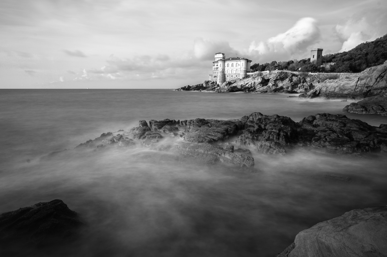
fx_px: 258
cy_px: 128
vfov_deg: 53.1
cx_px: 194
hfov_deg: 73.8
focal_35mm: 24
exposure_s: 30
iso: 100
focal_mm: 16
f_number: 11
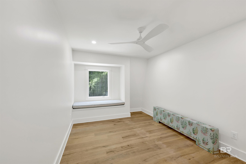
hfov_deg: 104.3
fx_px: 96
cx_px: 123
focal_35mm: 14
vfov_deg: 81.2
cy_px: 82
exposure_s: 1/6
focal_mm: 14
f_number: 11
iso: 400
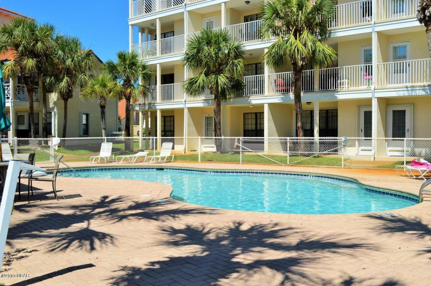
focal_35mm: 36
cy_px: 143
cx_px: 216
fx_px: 431
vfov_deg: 36.8
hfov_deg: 53.2
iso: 100
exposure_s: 1/320
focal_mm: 24
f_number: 9
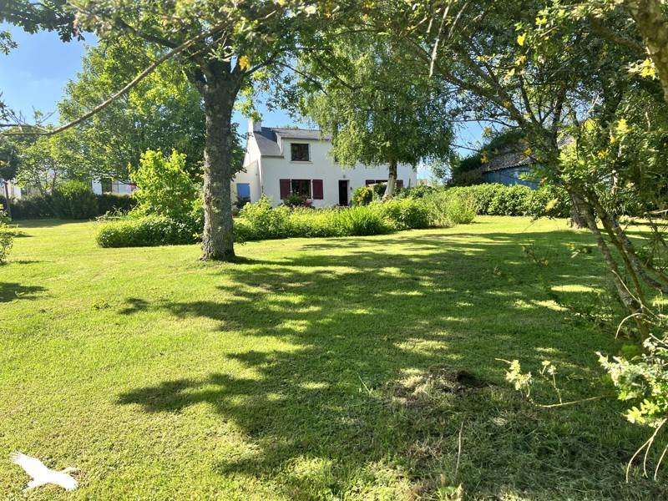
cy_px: 250
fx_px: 502
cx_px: 334
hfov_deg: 67.3
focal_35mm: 26
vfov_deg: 53.1
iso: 50
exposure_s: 1/1183
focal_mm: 5.7
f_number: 1.5
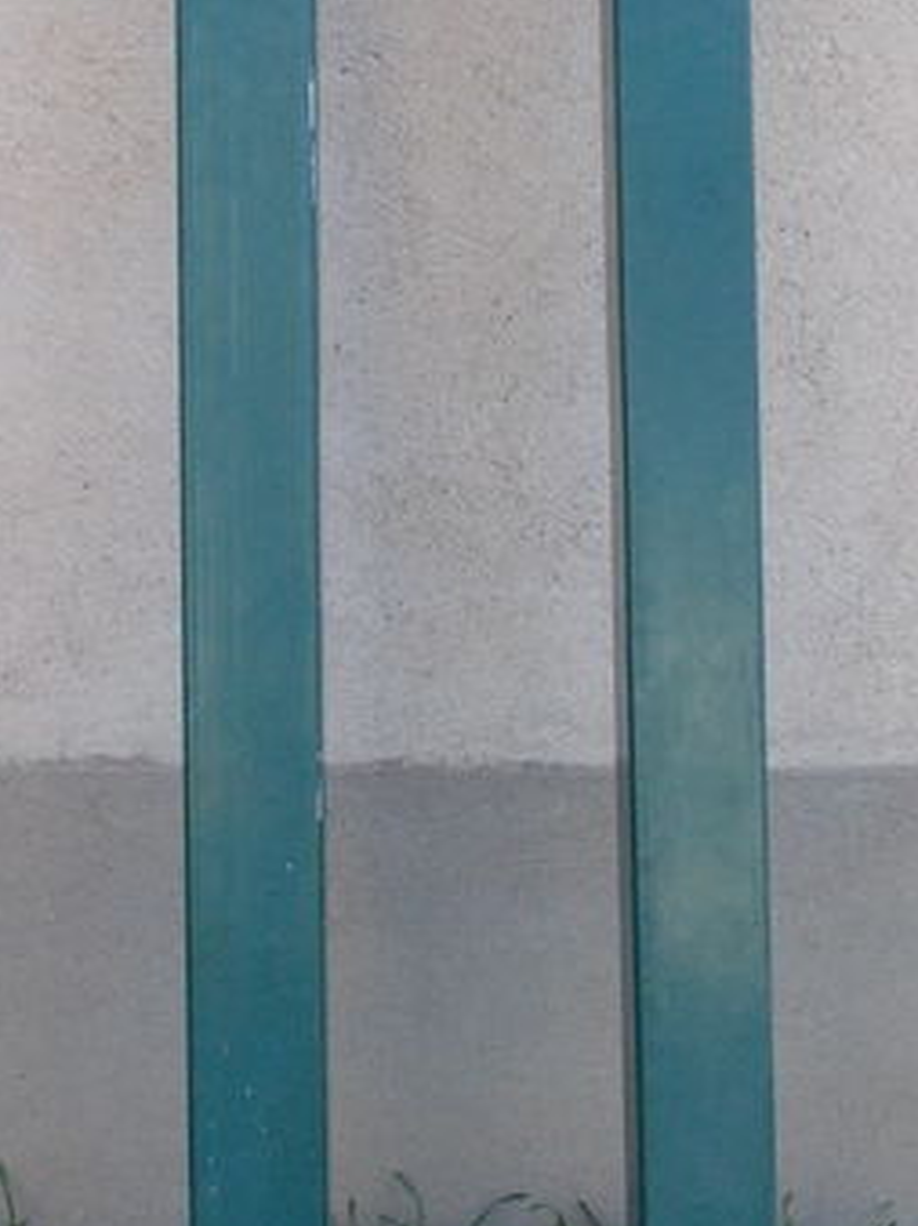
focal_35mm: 77
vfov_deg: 25.3
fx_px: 2726
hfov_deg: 19.1
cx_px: 486
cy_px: 475
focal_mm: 4.6
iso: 180
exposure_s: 1/250
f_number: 3.2
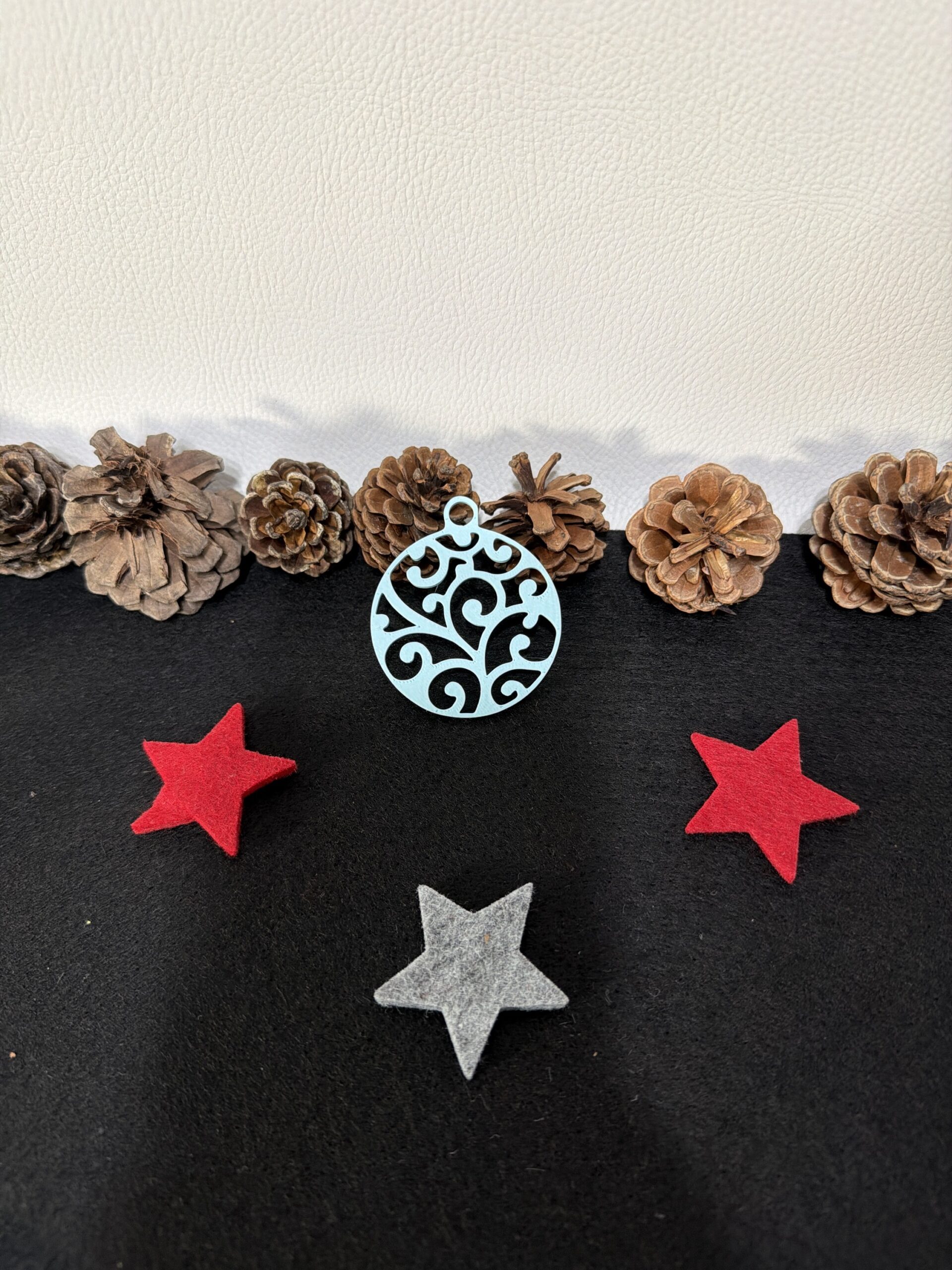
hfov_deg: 56.8
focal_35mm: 24
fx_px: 880
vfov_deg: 71.6
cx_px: 476
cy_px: 635
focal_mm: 6.76
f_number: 1.78
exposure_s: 1/67
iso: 200
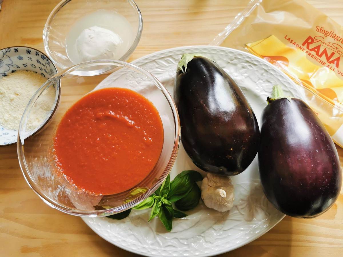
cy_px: 128
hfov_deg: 65.3
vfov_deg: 51.4
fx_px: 268
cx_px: 172
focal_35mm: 27
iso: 50
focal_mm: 5.56
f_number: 1.6
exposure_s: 1/186
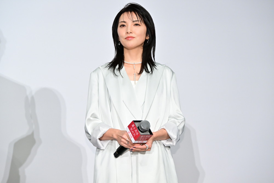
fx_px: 875
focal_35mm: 115
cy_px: 92
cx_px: 137
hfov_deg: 17.8
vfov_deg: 11.9
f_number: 6.3
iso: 3200
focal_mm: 115
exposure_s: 1/200
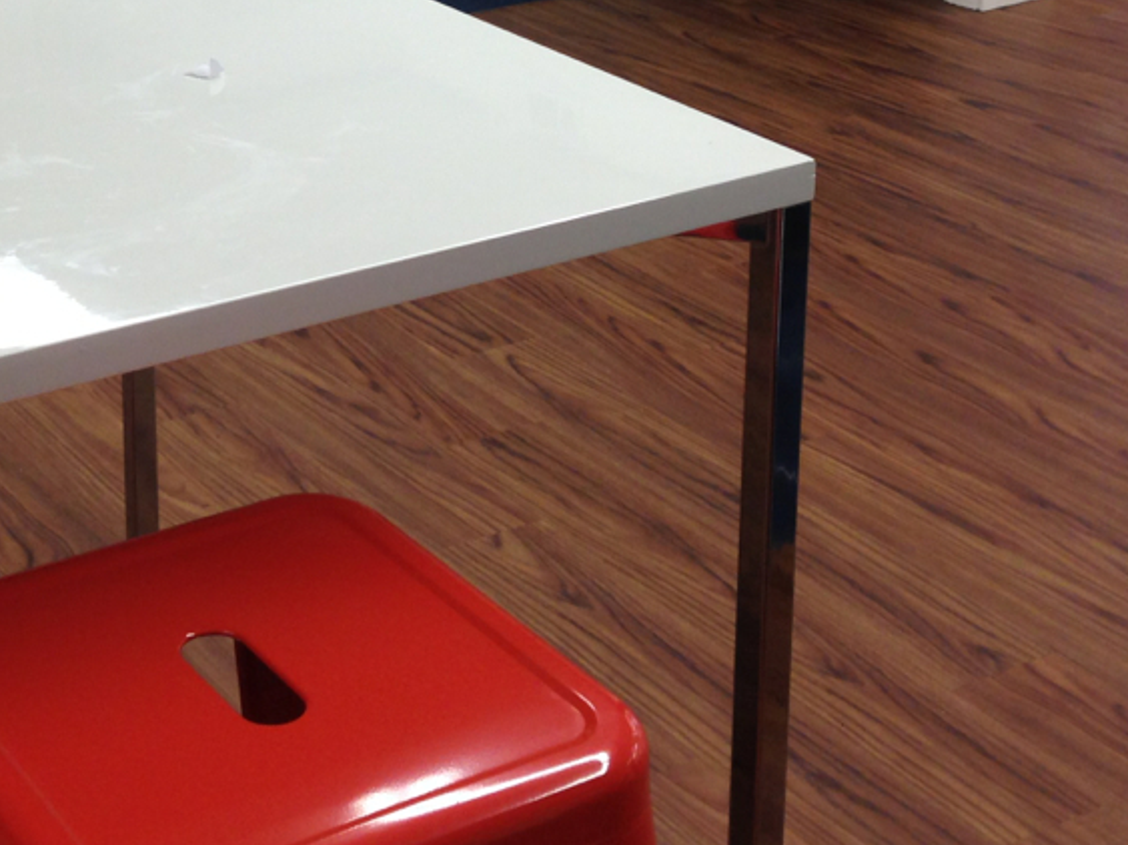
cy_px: -74
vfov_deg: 18.7
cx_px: 220
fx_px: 2476
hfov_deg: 25.2
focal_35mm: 76
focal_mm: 4.12
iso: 50
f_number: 2.4
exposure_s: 1/30
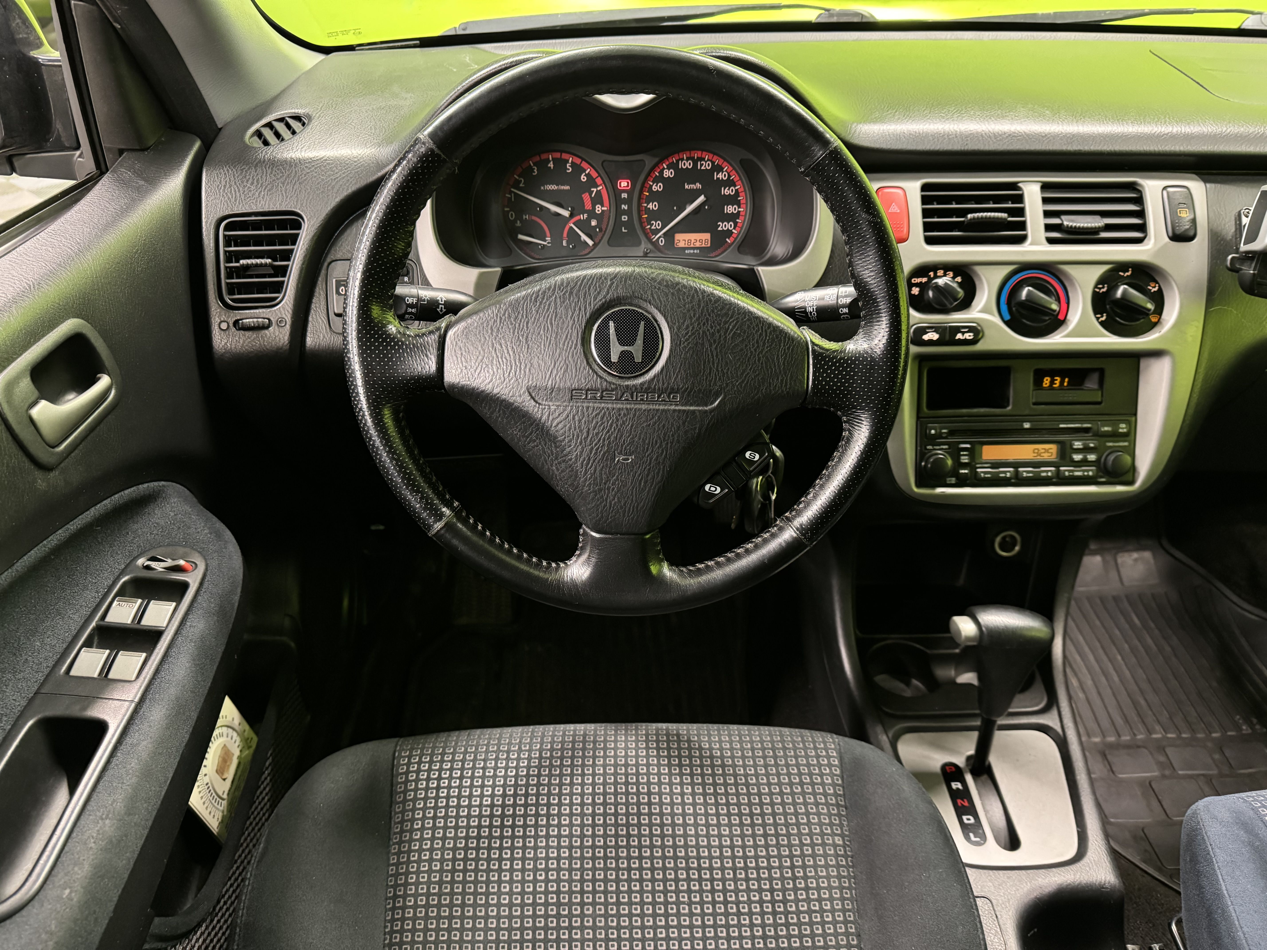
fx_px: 878
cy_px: 475
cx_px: 634
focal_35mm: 24
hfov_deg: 71.6
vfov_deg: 56.8
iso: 1000
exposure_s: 1/33
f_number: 1.78
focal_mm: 6.76
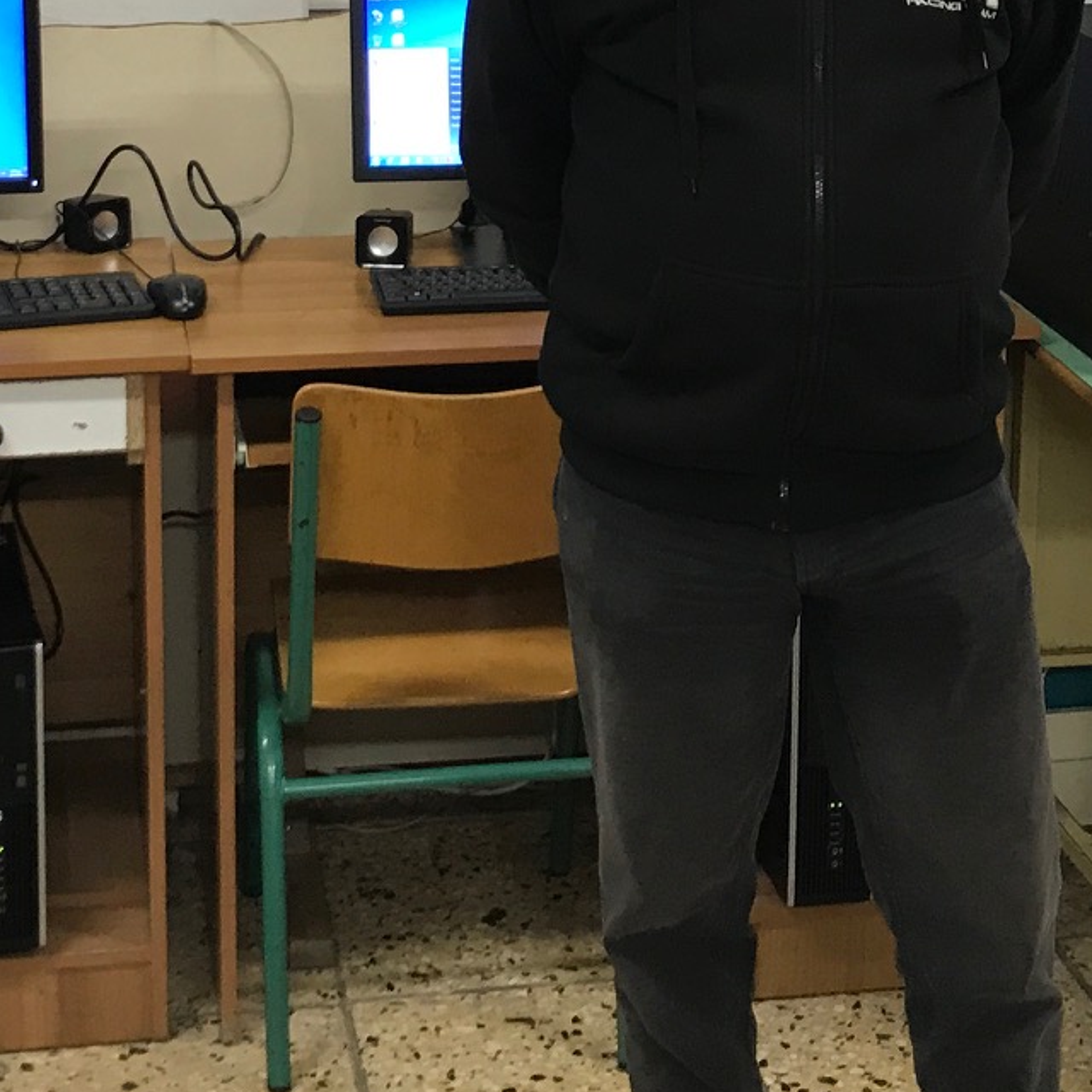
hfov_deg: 22.2
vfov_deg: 21.8
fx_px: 2784
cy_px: 136
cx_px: 560
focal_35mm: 78
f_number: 1.8
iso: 40
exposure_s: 1/17
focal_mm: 3.99
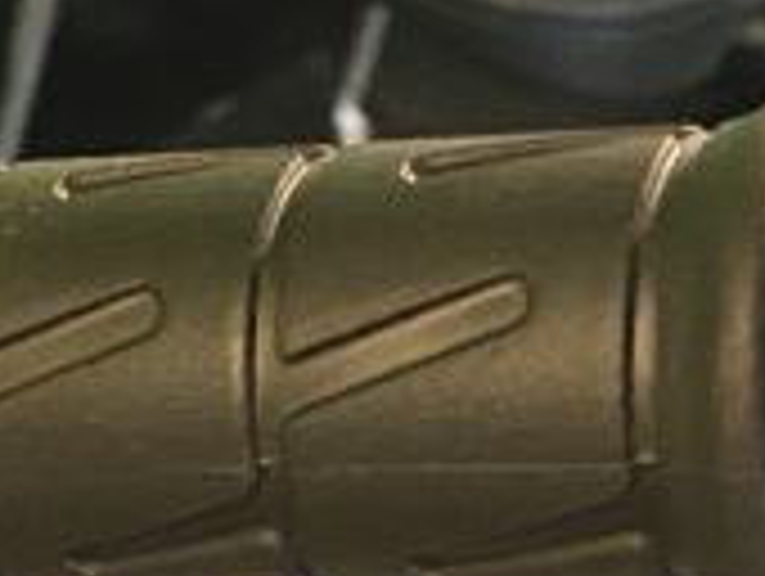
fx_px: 3585
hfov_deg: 11.9
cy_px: 628
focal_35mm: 162
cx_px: -148
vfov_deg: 9.1
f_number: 1.8
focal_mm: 4.25
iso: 640
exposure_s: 1/33
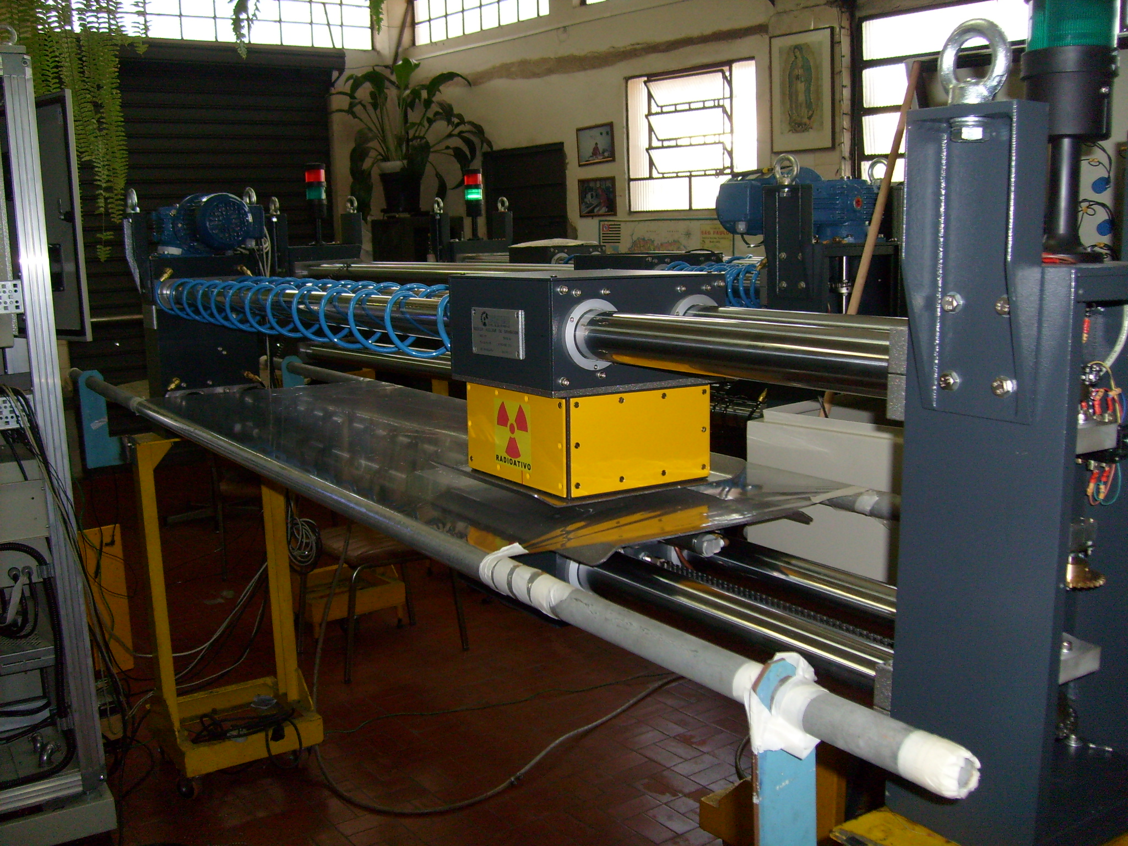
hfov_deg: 52.6
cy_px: 423
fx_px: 1141
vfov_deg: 40.7
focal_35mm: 35
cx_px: 564
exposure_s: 1/45
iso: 100
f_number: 2.8
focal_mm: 5.8
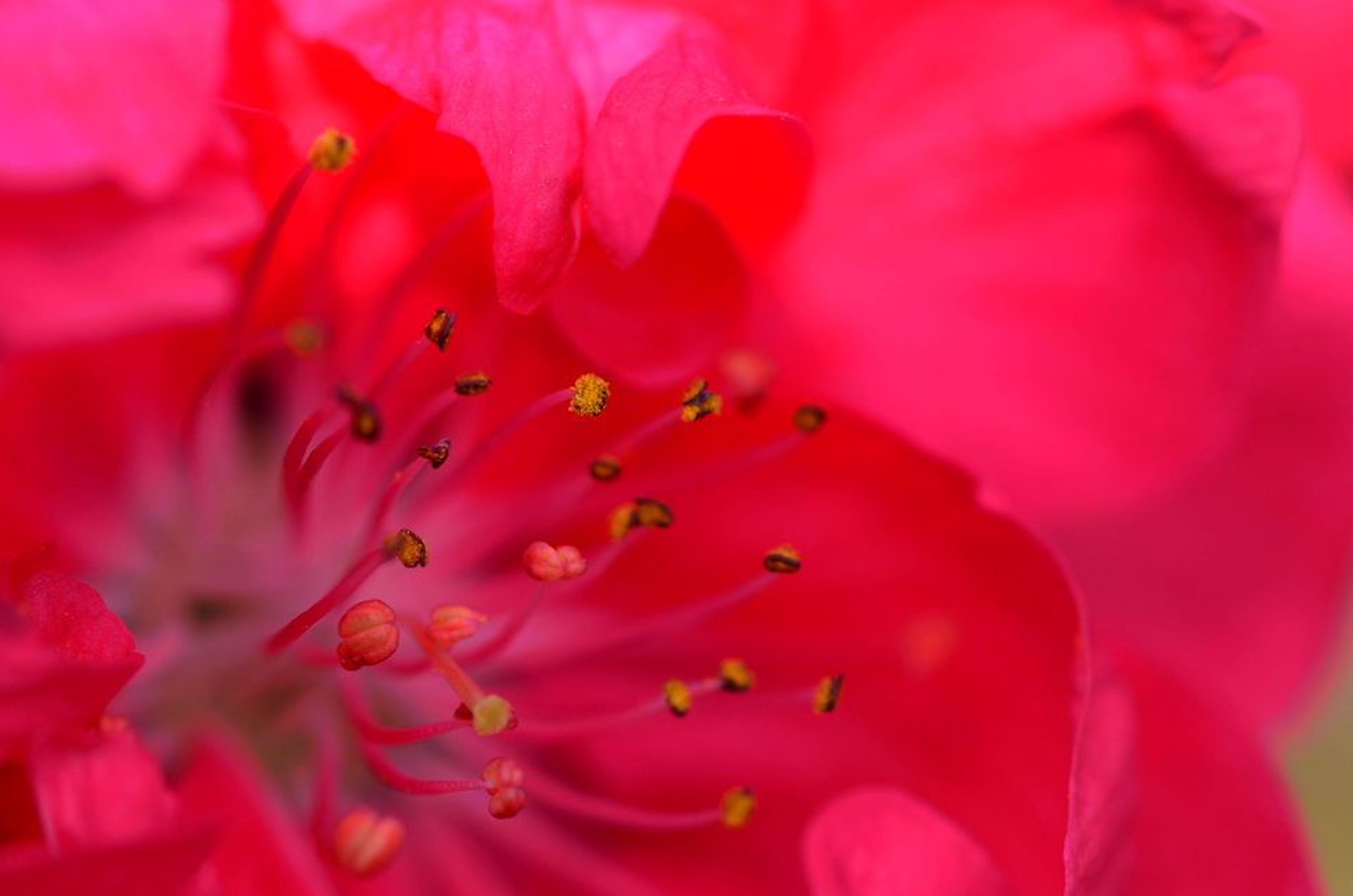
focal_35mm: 244
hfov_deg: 8.5
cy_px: 635
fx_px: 9144
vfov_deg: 5.6
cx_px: 782
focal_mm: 105
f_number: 5.6
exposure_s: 1/180
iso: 100
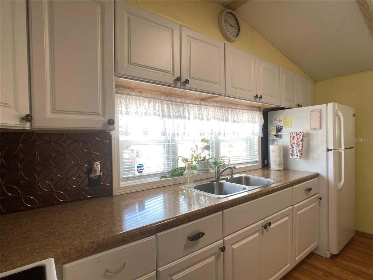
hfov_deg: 63.4
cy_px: 140
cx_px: 186
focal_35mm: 28
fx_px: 302
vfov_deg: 49.7
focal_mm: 3.99
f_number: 1.8
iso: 64
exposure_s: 1/120
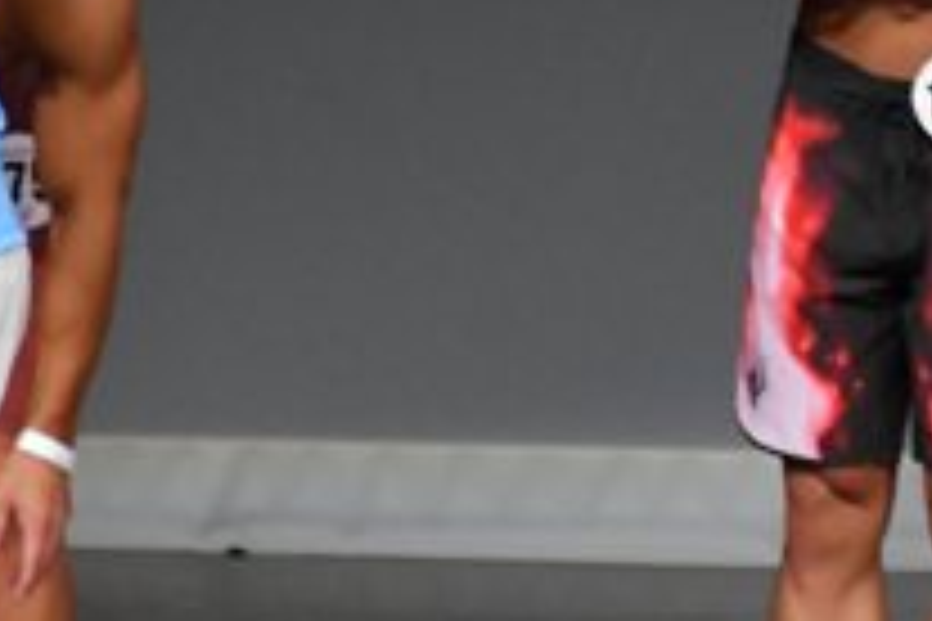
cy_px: 508
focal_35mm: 1182
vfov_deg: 1.2
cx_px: 1605
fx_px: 30598
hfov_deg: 1.7
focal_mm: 210
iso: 5000
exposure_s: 1/400
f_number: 5.6
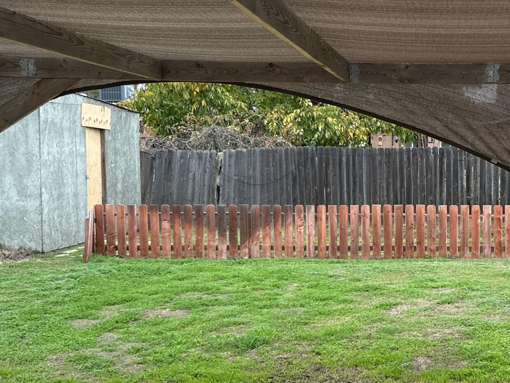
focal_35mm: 58
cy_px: 187
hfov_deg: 31.8
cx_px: 446
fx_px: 855
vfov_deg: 25.2
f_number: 1.78
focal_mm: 6.86
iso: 100
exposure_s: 1/121
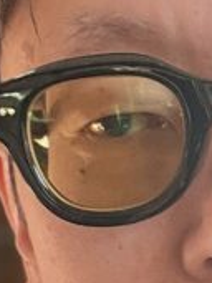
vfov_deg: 11.0
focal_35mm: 180
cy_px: 131
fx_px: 1472
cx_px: 215
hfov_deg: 8.2
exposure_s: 1/121
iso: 80
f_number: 2.2
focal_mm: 2.71
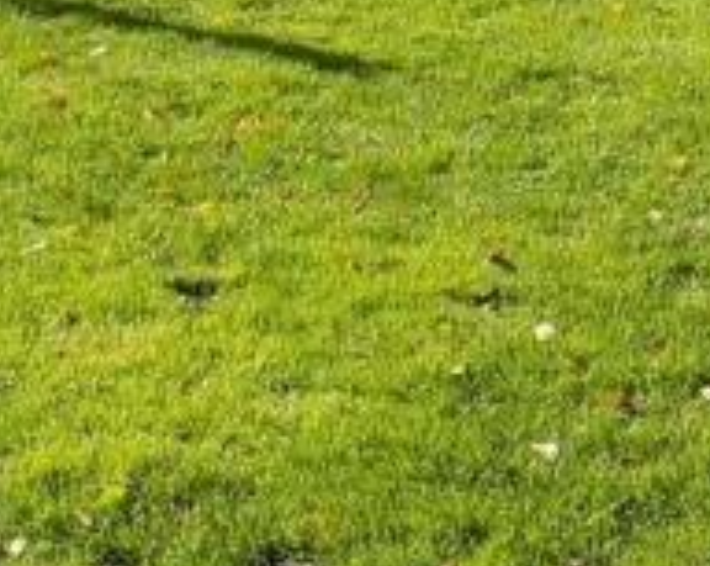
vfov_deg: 14.8
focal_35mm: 101
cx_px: 483
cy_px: -54
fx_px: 2119
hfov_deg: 19.0
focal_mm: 6.1
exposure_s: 1/500
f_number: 3.4
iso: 80
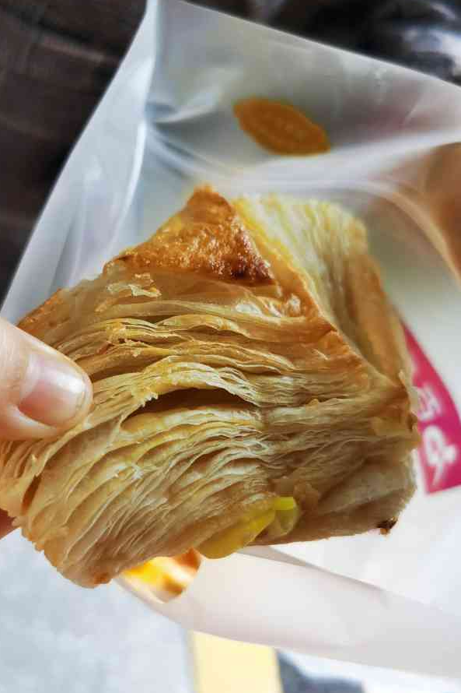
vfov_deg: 53.1
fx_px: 692
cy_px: 356
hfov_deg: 36.8
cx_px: 192
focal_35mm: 36
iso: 64
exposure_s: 1/100
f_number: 1.6
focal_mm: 5.56
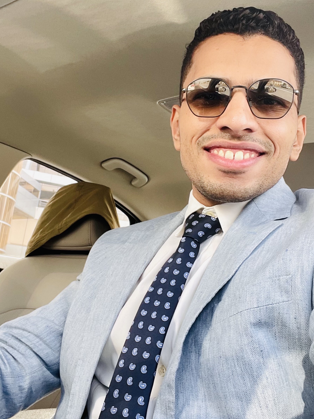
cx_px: 167
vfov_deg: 47.8
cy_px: 196
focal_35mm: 39
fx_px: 472
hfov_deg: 36.8
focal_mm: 2.71
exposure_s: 1/121
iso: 50
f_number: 2.2
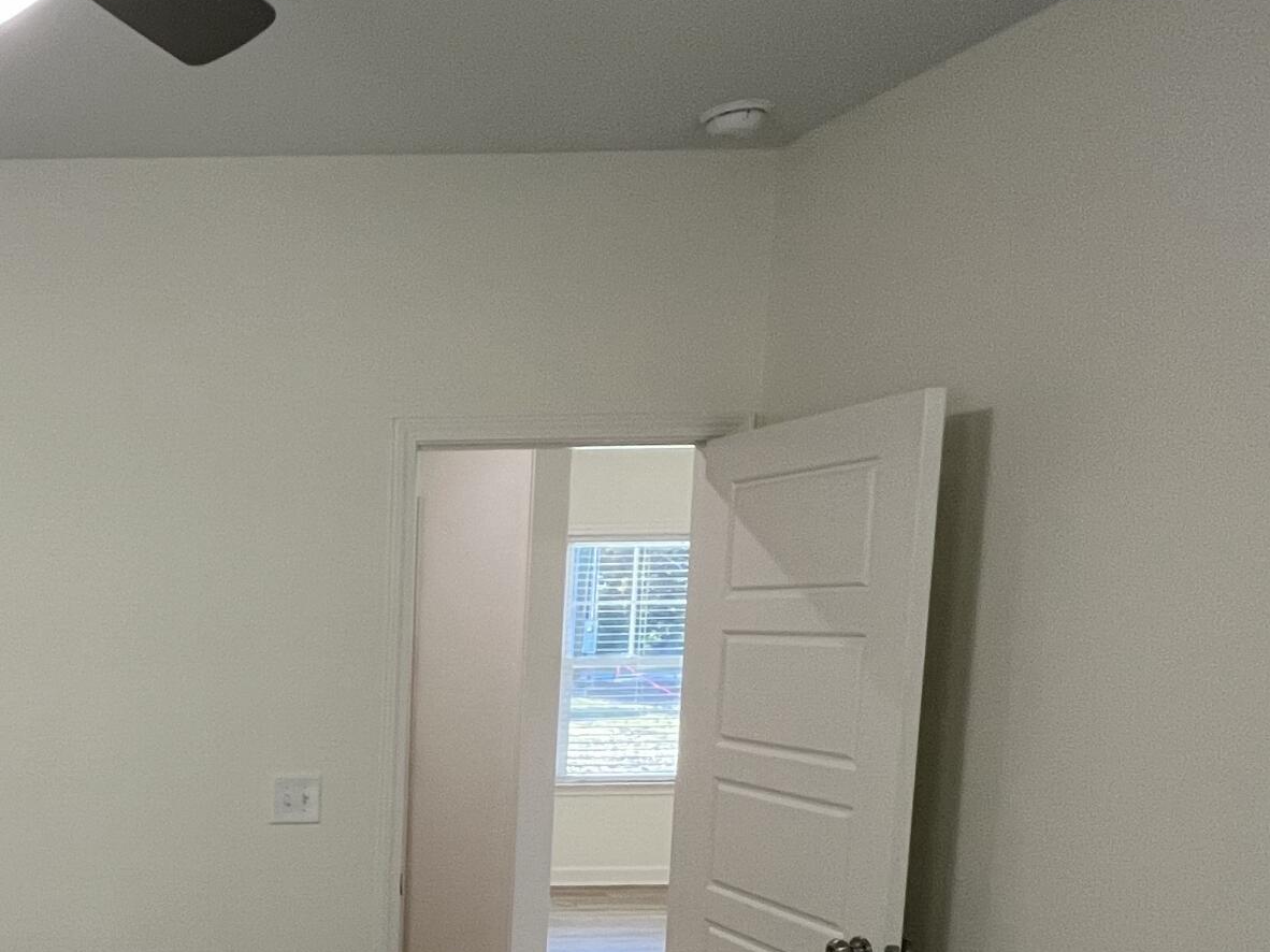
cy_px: 763
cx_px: -125
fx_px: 1210
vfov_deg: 41.1
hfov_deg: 43.2
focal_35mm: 33
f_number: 1.8
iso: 160
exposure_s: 1/120
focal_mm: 1.57
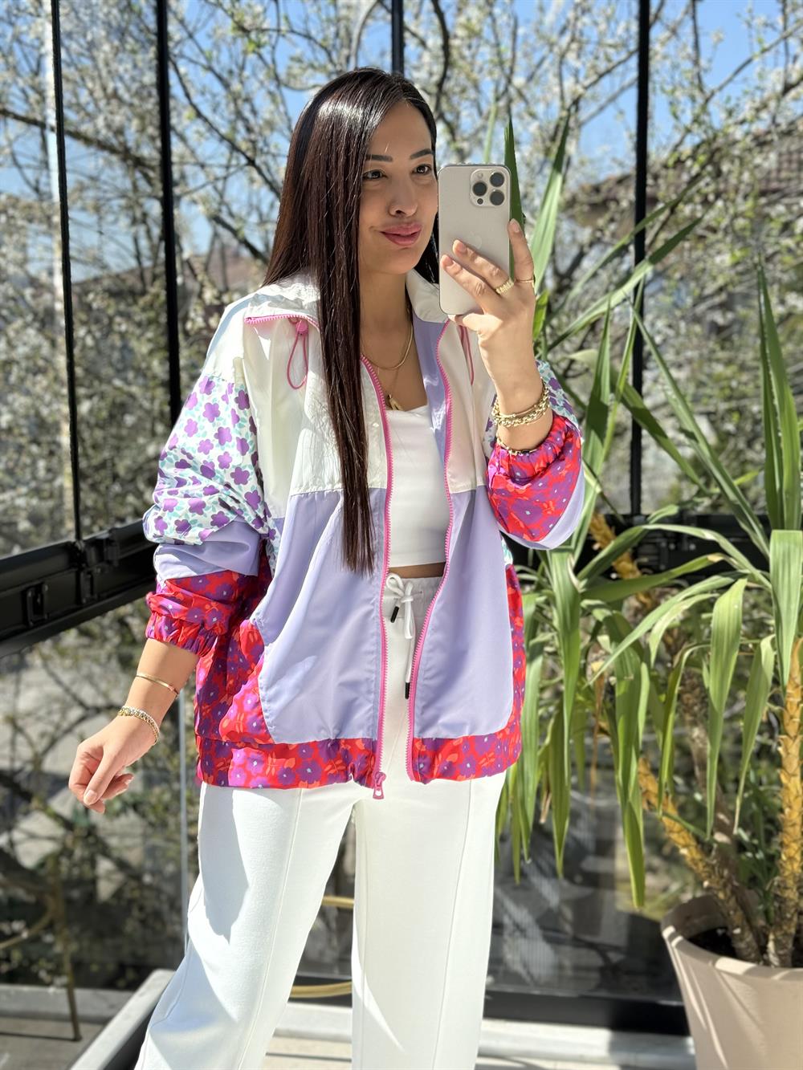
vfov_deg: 39.7
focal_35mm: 48
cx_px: 402
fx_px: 1484
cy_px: 535
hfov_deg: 30.3
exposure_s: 1/1222
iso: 100
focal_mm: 6.76
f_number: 1.78
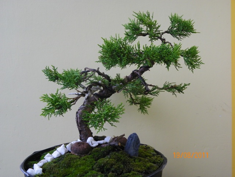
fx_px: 238
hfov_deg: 52.6
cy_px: 88
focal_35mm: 35
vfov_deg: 40.7
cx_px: 118
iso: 125
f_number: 3.2
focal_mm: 6.2
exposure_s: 1/30
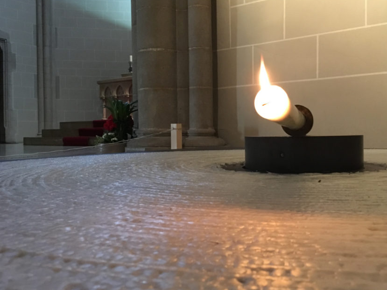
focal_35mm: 35
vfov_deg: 40.6
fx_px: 391
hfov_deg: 52.4
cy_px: 135
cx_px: 226
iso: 320
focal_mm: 4.2
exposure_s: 1/17
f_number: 2.2
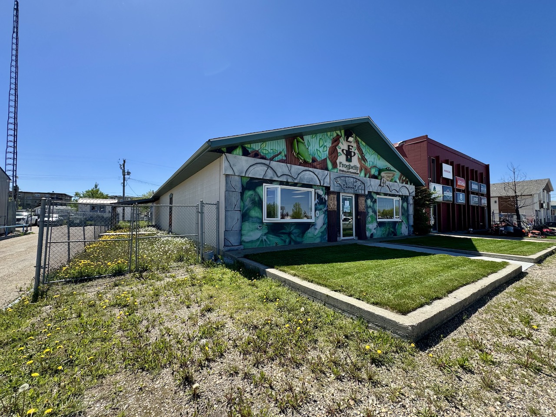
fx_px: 225
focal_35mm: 14
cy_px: 208
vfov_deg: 85.7
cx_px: 278
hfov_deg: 102.1
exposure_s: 1/980
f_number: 2.2
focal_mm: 2.22
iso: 40
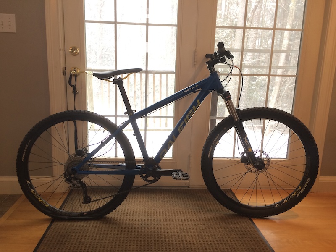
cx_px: 168
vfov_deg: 48.2
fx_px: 281
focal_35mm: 29
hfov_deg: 61.7
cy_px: 126
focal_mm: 4.15
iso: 64
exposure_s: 1/30
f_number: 2.2
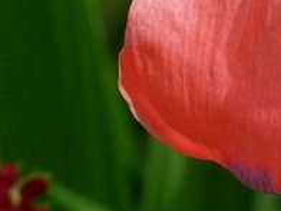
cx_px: 367
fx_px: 12193
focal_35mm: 1502
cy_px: 43
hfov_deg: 1.3
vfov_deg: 1.0
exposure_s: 1/250
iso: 80
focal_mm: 82.7
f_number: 6.3
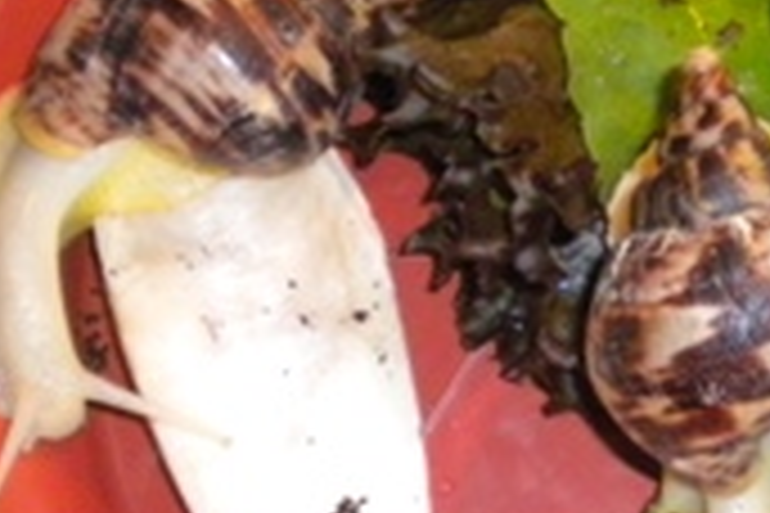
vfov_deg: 12.2
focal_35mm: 112
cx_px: 702
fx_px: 2395
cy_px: 256
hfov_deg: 18.0
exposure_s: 1/30
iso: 800
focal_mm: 7.4
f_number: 3.5
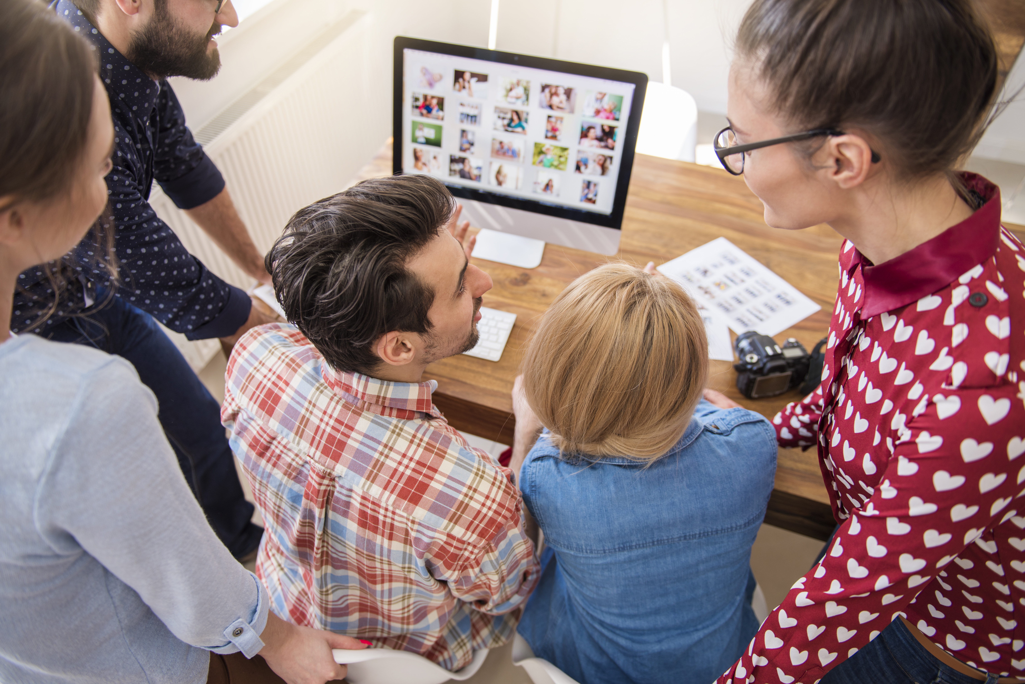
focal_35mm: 26
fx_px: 740
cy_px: 342
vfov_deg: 49.6
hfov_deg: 69.4
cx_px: 512
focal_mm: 26
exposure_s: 1/80
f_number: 2.8
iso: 100
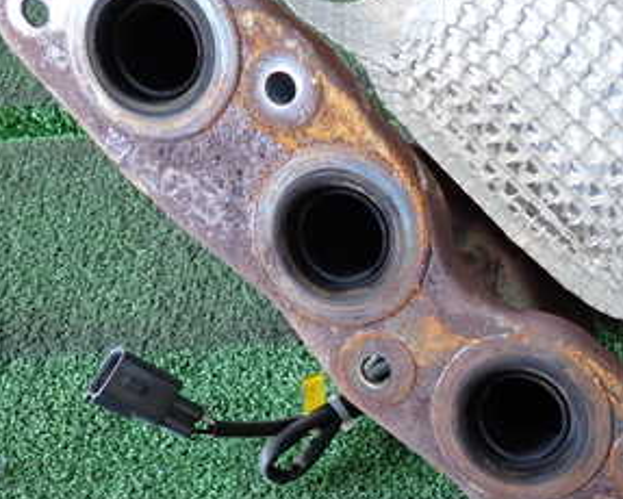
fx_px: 941
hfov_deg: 35.0
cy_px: 284
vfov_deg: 29.7
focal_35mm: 51
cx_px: 530
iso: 200
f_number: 2
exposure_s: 1/30
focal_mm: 4.5
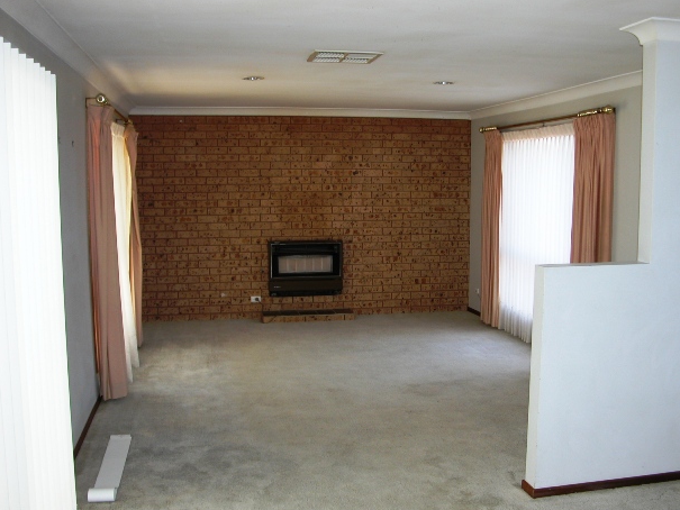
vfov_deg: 38.7
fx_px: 727
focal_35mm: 37
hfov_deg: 50.1
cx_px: 357
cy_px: 259
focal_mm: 8.9
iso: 100
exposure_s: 1/30
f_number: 2.8
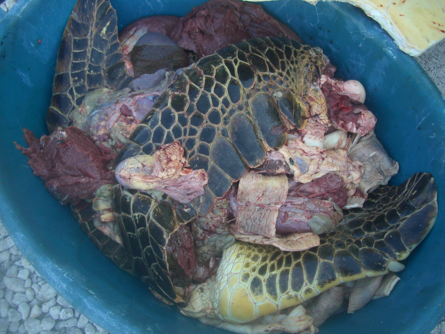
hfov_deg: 49.0
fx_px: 489
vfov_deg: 37.7
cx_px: 222
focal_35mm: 38
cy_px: 167
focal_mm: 7.9
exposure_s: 1/200
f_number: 2.8
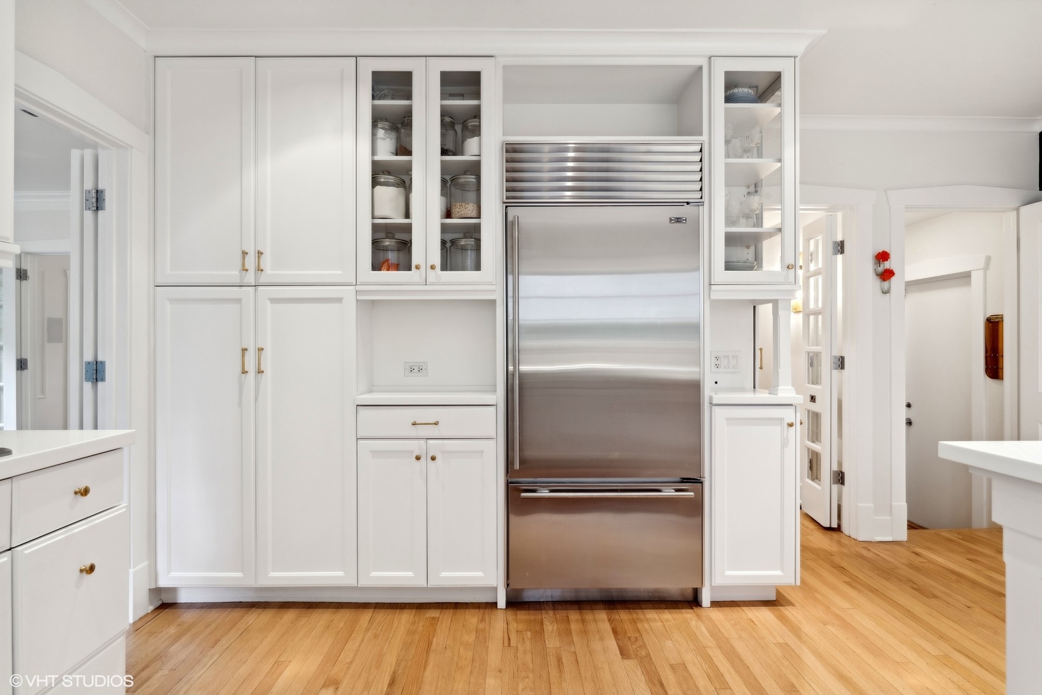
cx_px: 521
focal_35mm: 17
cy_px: 348
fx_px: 492
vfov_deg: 70.4
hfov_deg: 93.3
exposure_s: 1/4
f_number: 8
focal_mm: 17
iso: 320
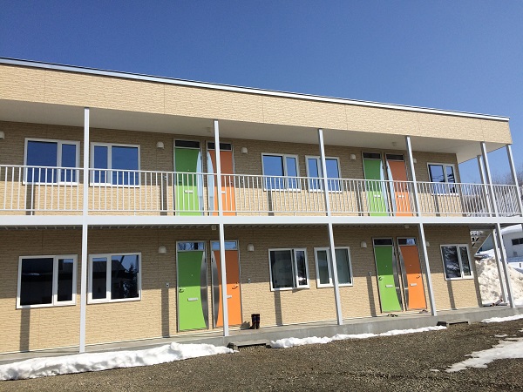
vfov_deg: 48.2
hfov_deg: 61.7
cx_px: 262
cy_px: 196
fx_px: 438
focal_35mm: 29
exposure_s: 1/4566
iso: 32
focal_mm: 4.15
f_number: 2.2
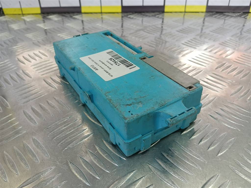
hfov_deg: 65.3
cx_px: 126
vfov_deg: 51.4
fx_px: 196
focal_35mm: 27
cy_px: 94
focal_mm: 4.11
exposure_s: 1/100
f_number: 1.6
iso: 143
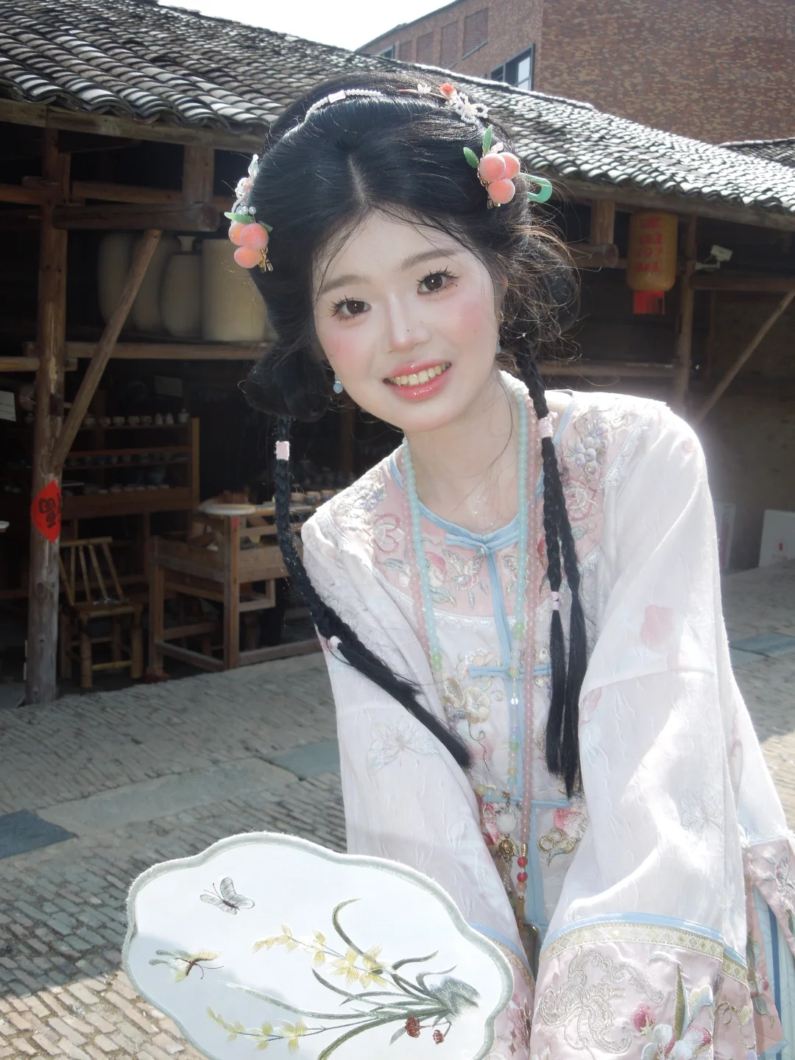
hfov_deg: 33.6
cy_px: 530
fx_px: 1317
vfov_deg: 43.9
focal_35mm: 43
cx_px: 398
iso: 100
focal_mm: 7.8
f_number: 3.9
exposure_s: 1/500
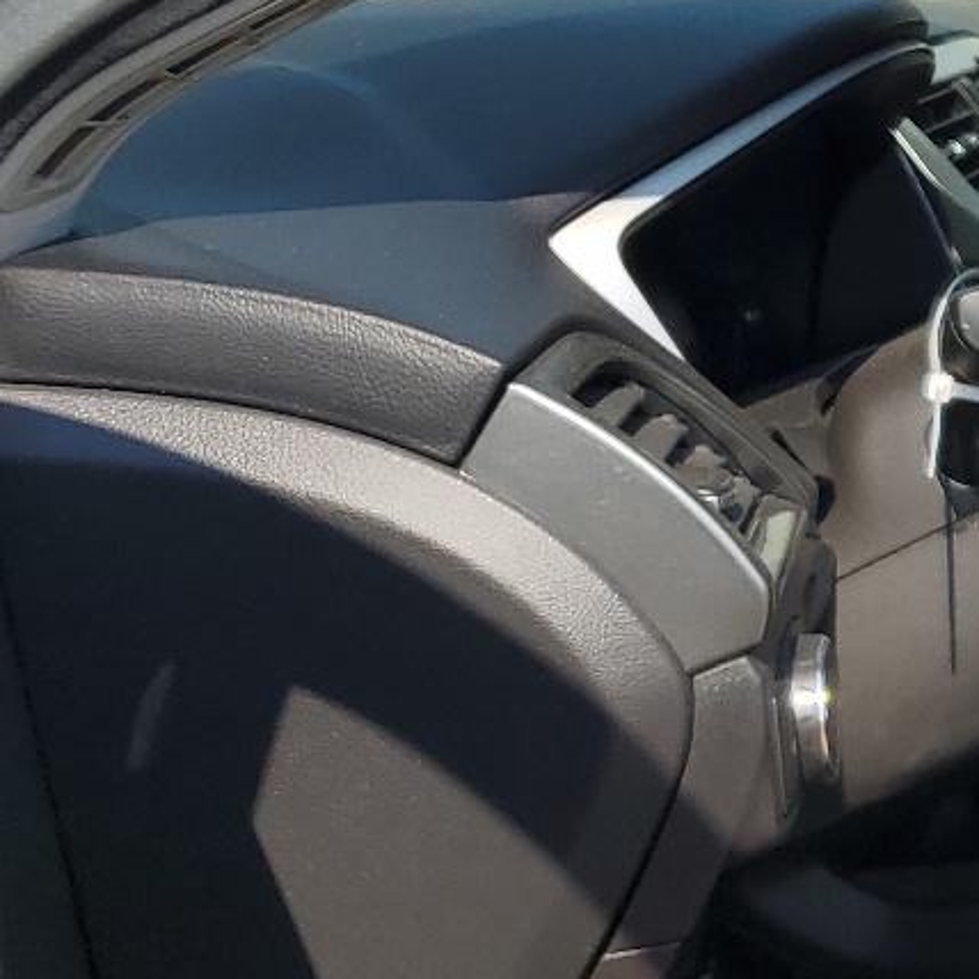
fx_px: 2752
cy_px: 668
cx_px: 1684
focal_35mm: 86
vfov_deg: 20.1
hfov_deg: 17.1
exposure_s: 1/2000
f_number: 1.5
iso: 50
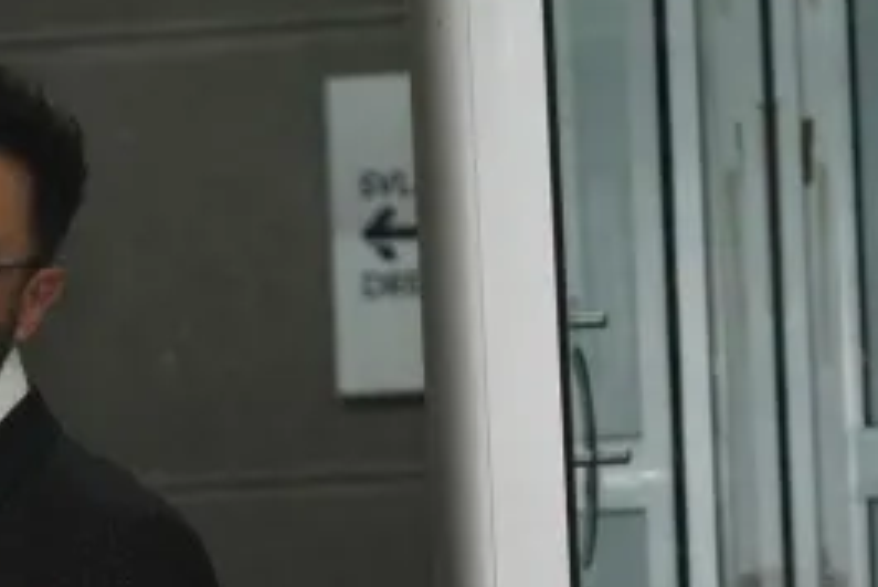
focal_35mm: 218
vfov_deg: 6.3
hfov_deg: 9.3
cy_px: 658
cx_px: -225
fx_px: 5319
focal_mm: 76
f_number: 4
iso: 2000
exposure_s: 1/200
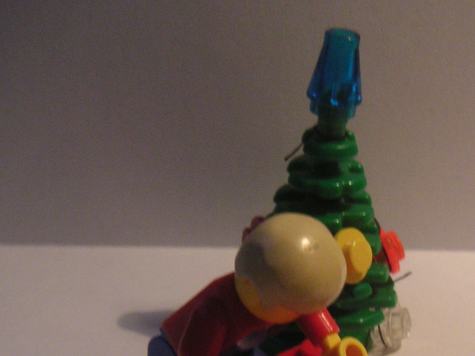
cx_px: 279
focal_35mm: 72
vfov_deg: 20.2
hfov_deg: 27.0
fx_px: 988
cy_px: 300
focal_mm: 6
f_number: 2.8
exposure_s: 1/45
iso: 125
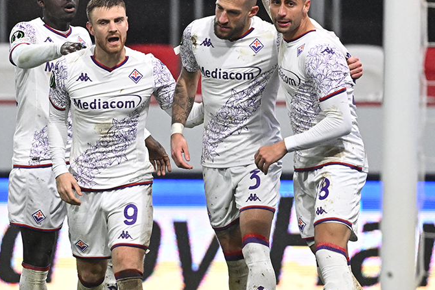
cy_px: 152
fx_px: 10376
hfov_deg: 2.4
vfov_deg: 1.6
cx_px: 164
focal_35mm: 859
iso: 4000
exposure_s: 1/1600
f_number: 4
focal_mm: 320
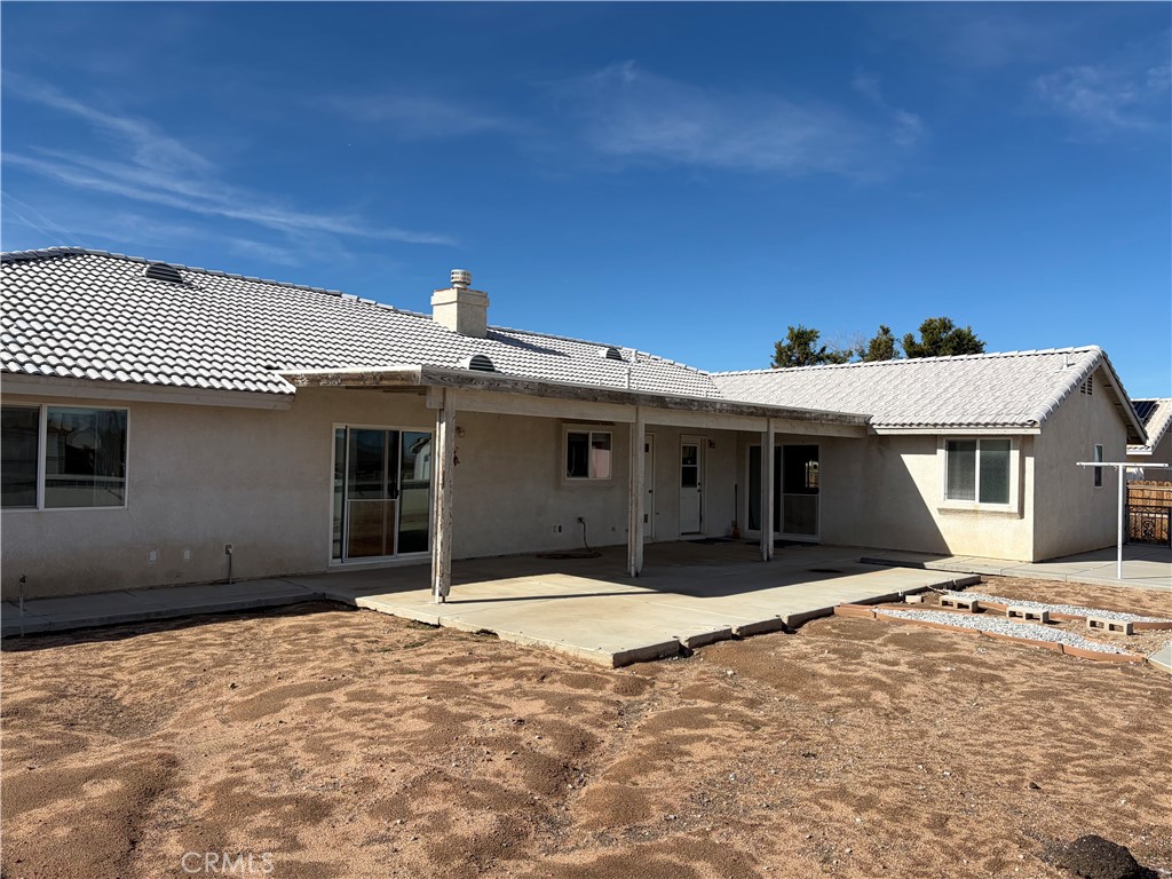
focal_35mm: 26
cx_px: 586
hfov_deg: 67.3
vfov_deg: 53.1
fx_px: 880
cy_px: 440
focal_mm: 5.96
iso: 64
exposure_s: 1/6993
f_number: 1.6
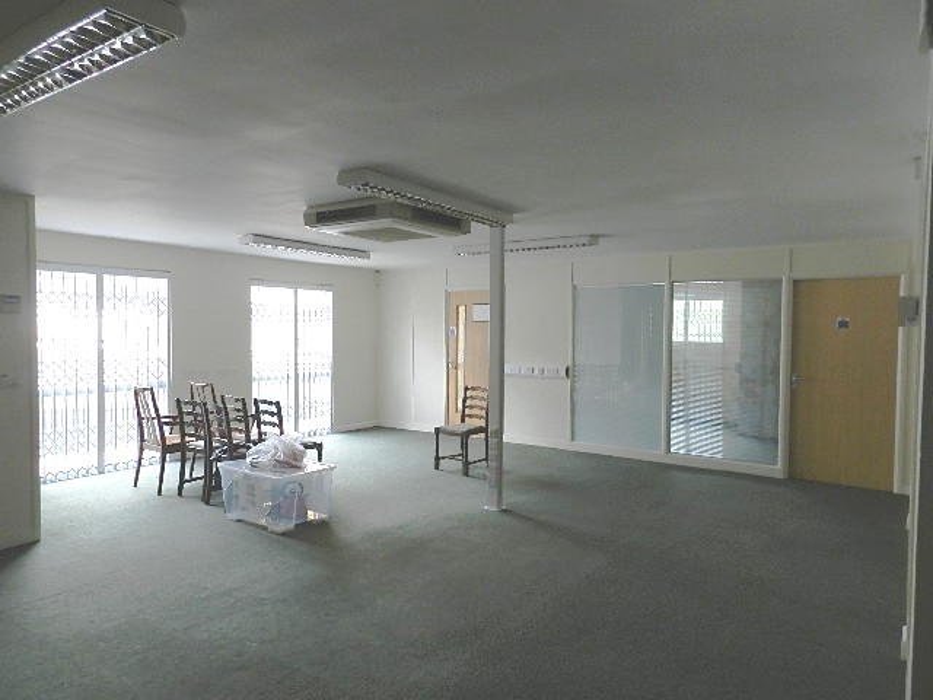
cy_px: 350
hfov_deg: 73.9
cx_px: 466
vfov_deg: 58.9
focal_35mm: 23
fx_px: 620
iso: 160
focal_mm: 4
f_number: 3.4
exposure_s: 1/40
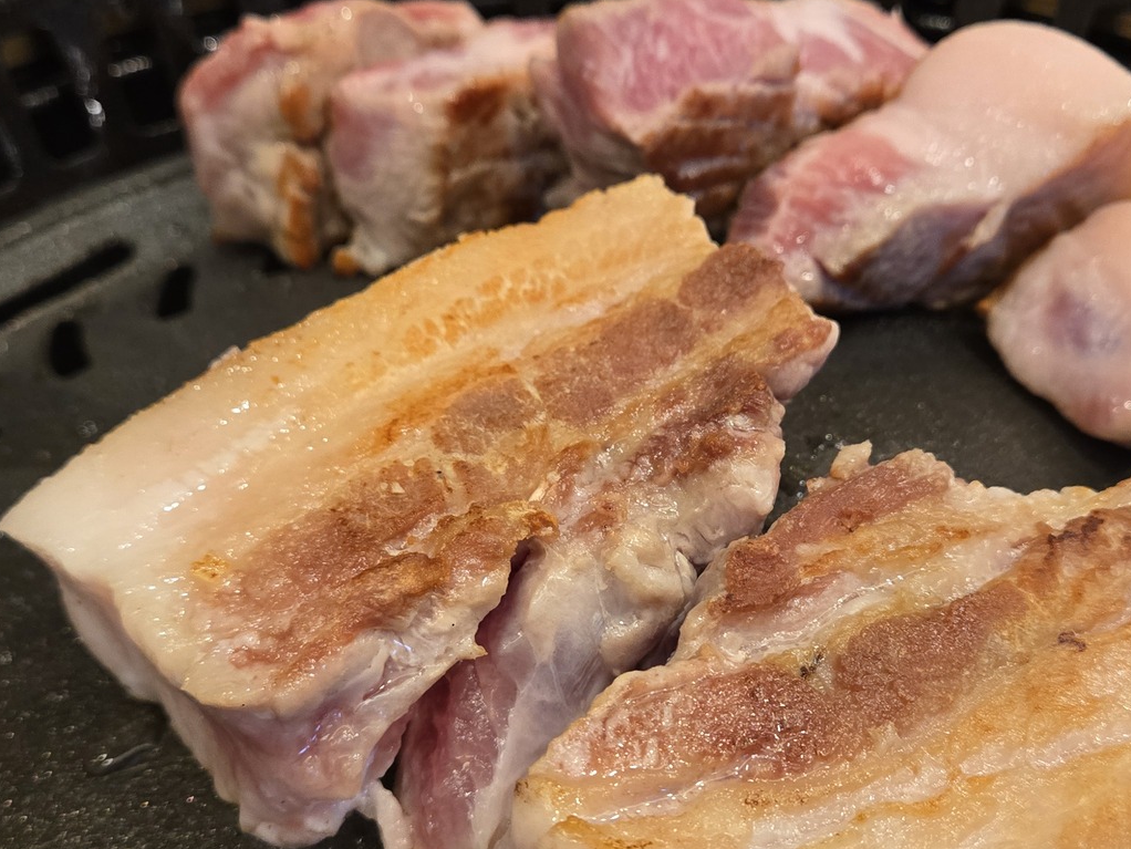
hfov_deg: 42.0
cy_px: 538
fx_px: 1471
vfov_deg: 32.0
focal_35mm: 45
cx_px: 605
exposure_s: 1/120
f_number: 1.8
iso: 400
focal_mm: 5.4
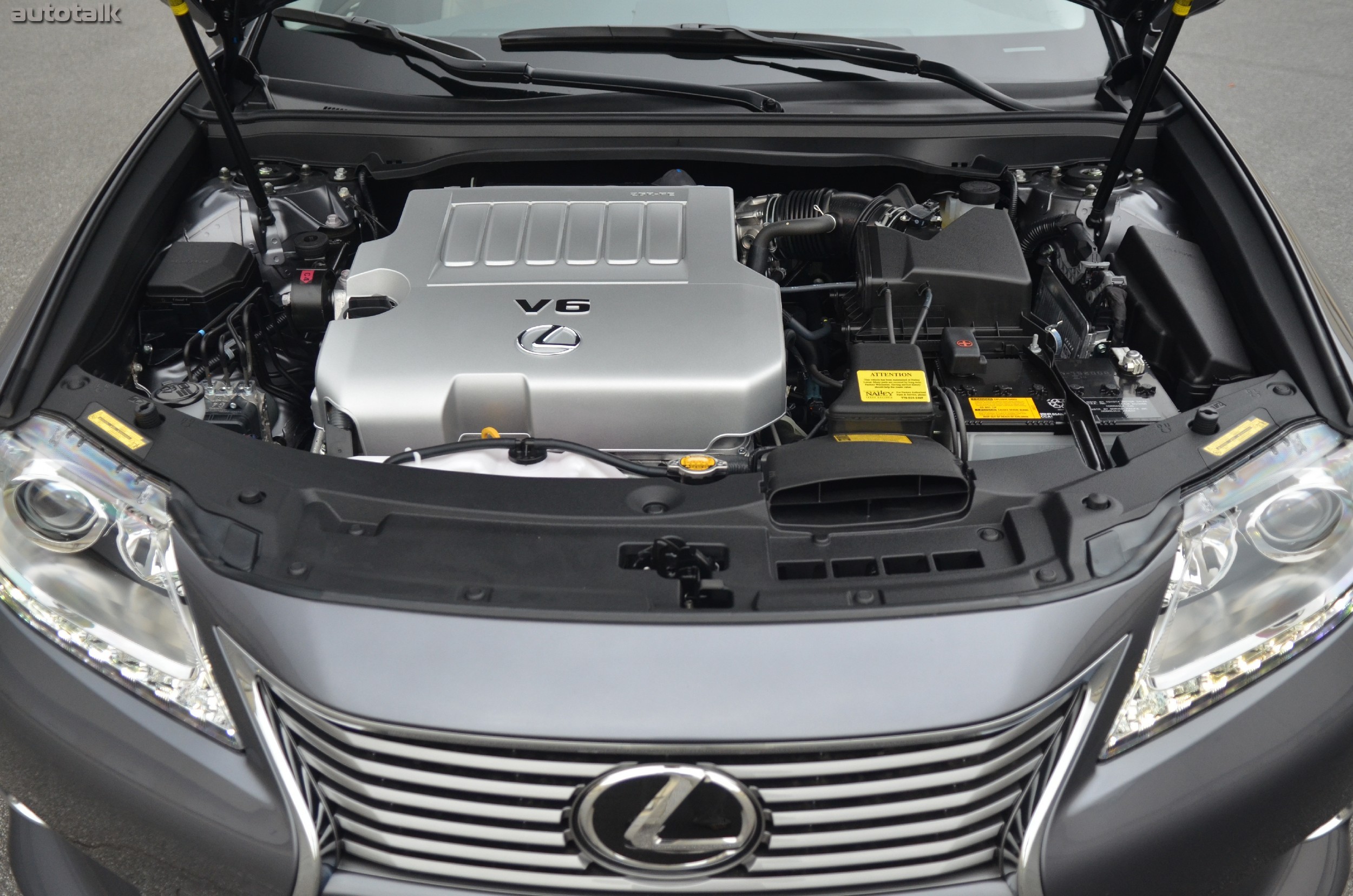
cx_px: 676
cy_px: 448
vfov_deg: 39.8
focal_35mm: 33
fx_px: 1238
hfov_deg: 57.3
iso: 800
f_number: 2.8
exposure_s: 1/640
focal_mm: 22
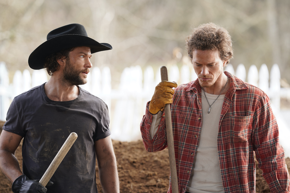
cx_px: 145
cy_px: 96
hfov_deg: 15.2
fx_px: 1087
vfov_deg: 10.2
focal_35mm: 135
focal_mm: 135
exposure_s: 1/200
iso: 100
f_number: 2.5
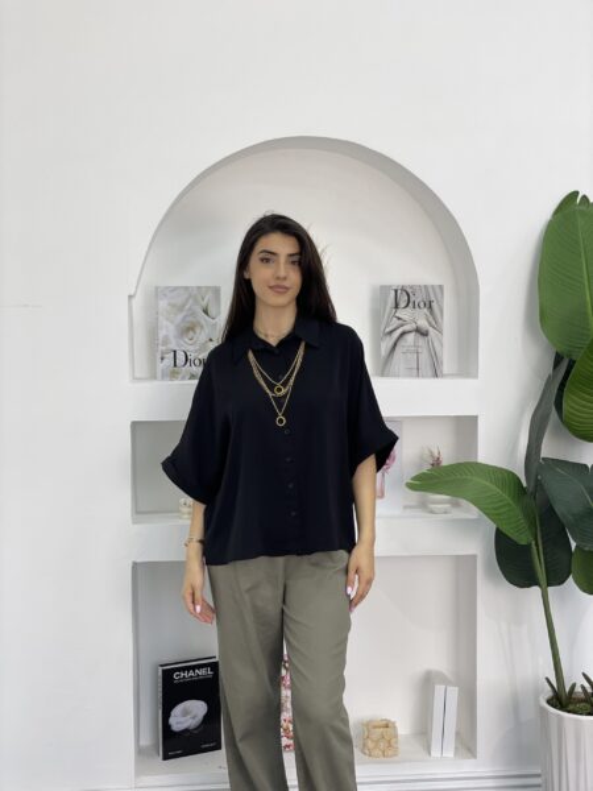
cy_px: 396
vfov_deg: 36.8
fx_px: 1188
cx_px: 296
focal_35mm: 52
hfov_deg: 28.0
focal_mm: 6
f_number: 2
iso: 40
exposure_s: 1/100
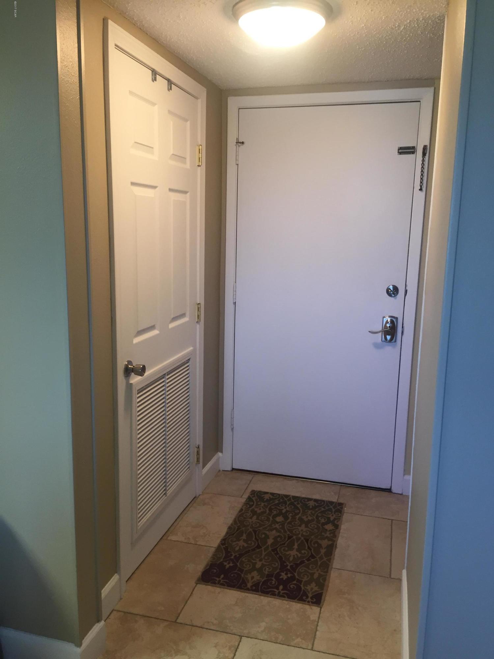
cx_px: 247
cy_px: 330
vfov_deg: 61.7
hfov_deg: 48.2
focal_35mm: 29
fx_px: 552
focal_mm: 4.15
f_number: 2.2
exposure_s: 1/30
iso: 64
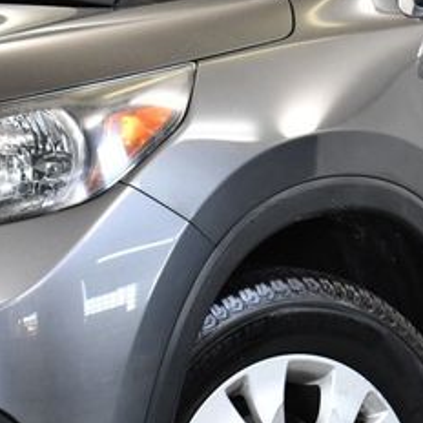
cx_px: -91
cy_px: 381
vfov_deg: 6.8
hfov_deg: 6.7
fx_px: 3567
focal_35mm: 258
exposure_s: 1/125
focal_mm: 55
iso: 1800
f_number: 5.6
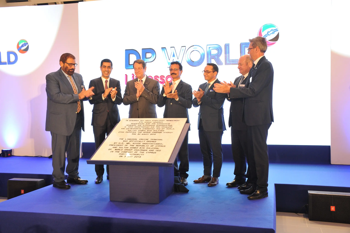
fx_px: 369
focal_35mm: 38
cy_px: 116
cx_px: 175
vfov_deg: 35.0
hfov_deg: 50.7
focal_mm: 38
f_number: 8
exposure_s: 1/60
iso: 2500
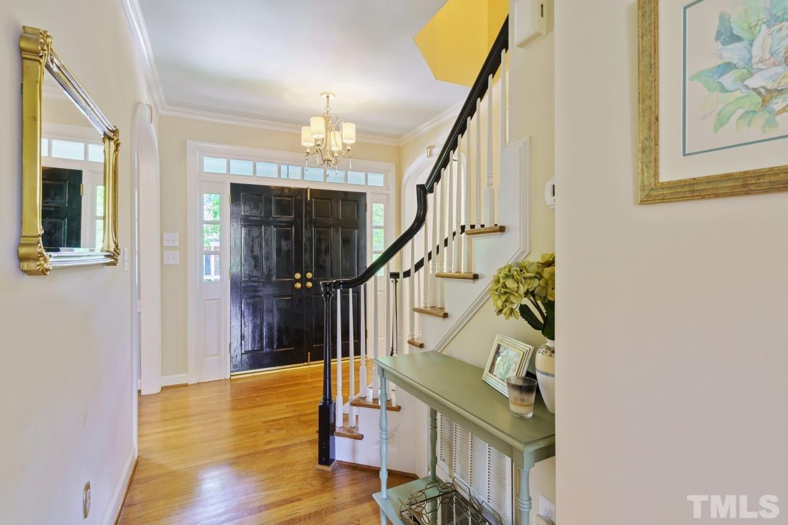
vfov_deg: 70.4
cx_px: 394
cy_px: 262
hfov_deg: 93.3
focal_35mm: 17
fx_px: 372
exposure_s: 1.3
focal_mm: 17
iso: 200
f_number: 9
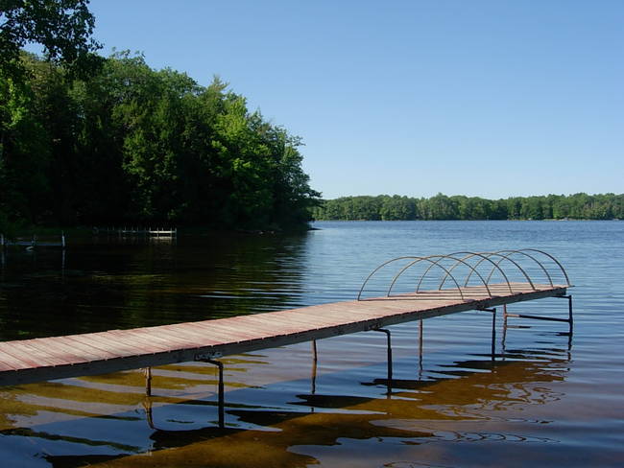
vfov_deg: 37.7
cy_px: 234
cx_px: 312
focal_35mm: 38
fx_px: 685
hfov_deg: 49.0
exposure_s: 1/527
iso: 64
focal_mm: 7.8
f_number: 4.8
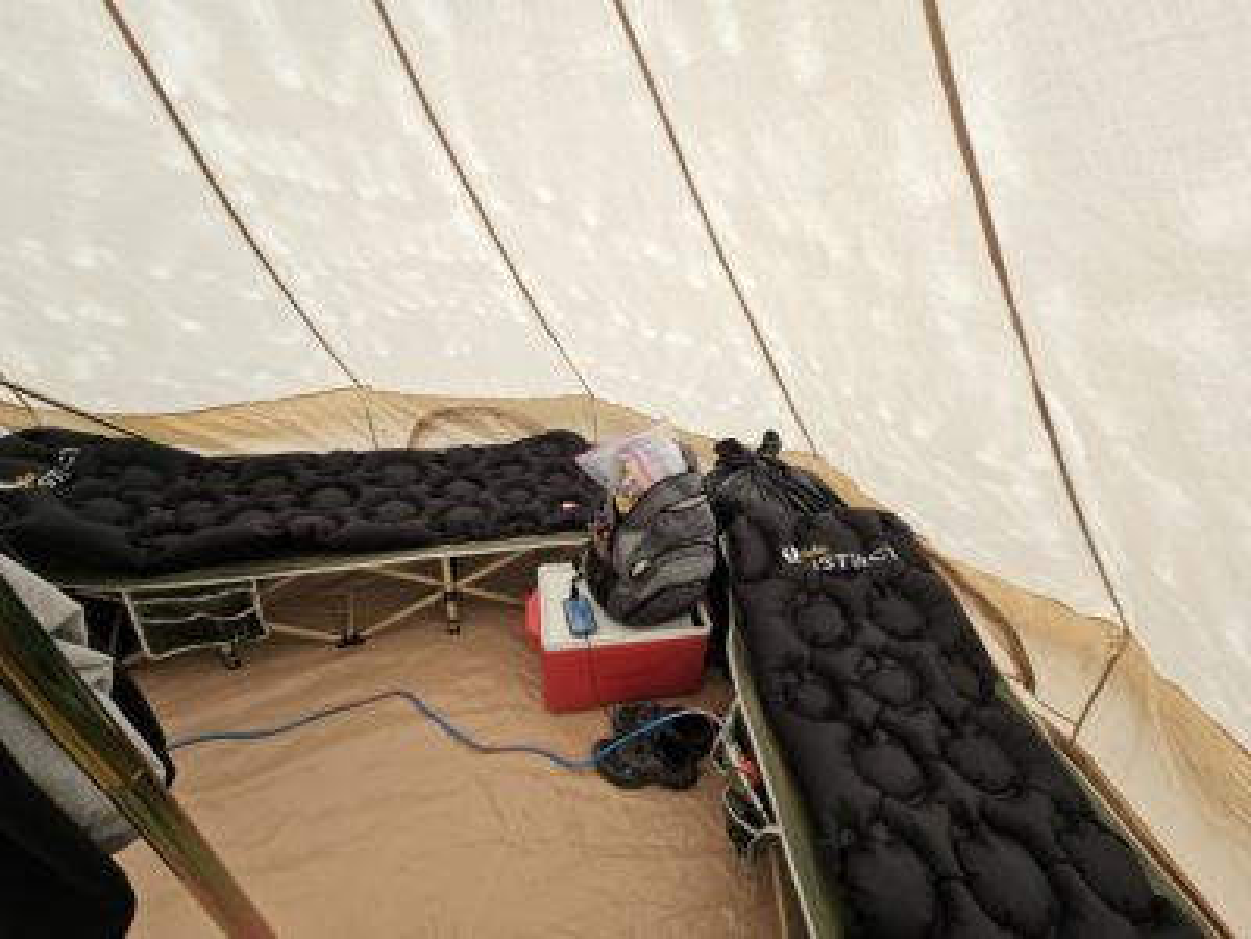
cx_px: 626
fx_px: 470
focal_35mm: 13
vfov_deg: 89.9
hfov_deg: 106.2
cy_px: 470
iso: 80
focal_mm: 2.2
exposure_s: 1/77
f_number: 2.2
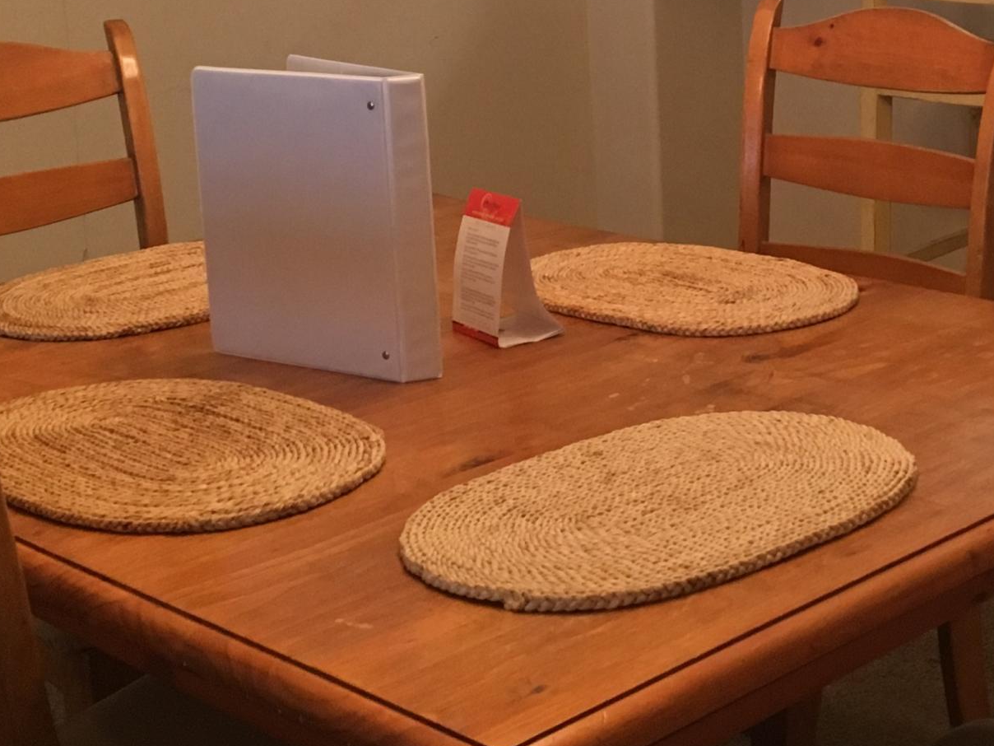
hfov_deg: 26.9
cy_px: 110
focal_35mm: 72
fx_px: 2067
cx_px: 673
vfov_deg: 20.1
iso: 125
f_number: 2.2
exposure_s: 1/30
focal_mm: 4.15
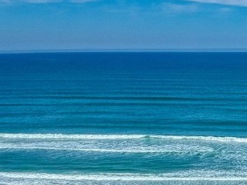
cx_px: 378
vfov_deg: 16.6
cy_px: 256
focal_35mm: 83
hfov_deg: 20.1
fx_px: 592
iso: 101
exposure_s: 1/4000
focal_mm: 4.49
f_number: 2.6
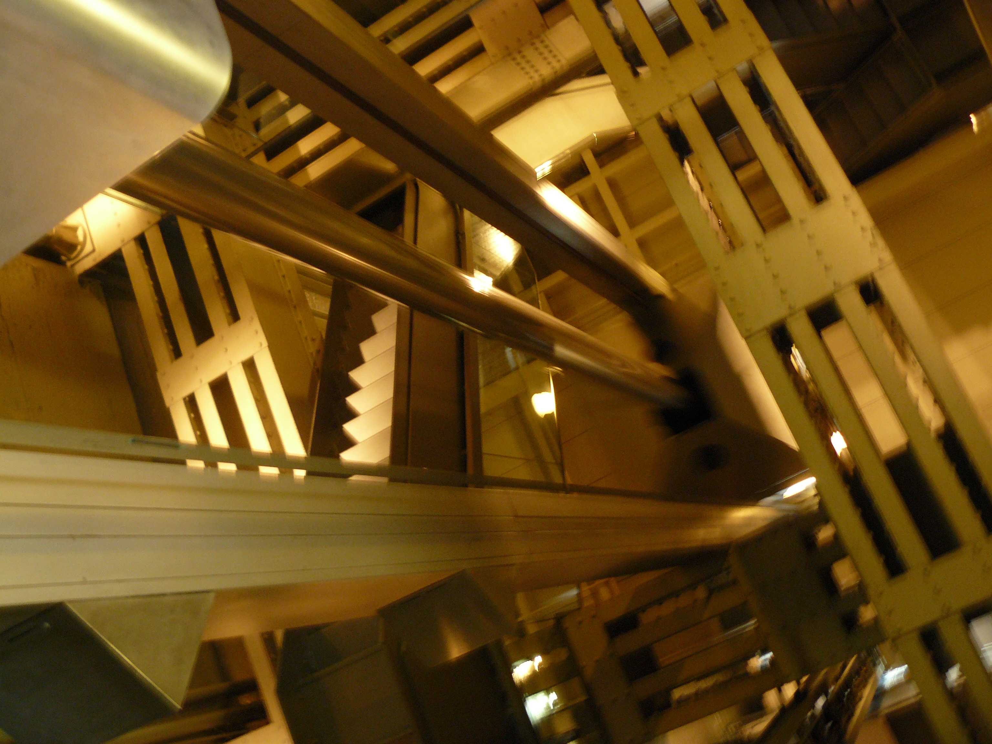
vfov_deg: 39.7
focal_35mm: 36
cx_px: 496
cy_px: 372
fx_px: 1032
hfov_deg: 51.4
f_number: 2.8
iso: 200
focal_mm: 6
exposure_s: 1
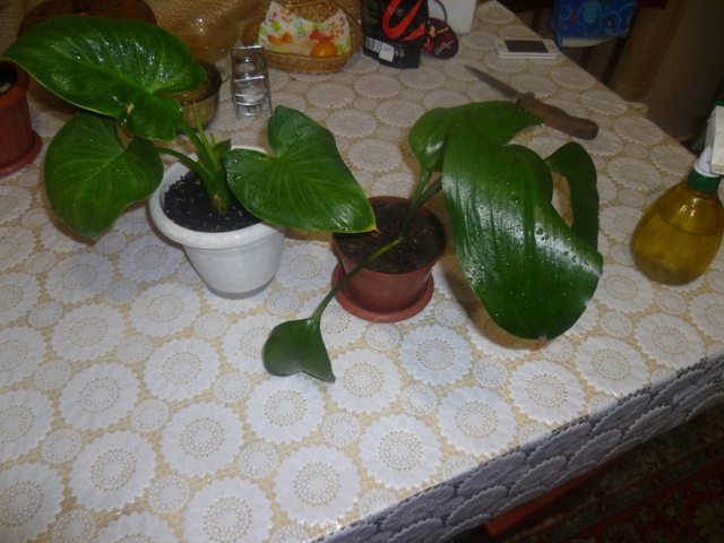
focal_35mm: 28
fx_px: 586
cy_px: 272
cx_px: 362
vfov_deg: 49.7
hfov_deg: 63.4
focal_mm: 5
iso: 160
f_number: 2.8
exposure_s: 1/30
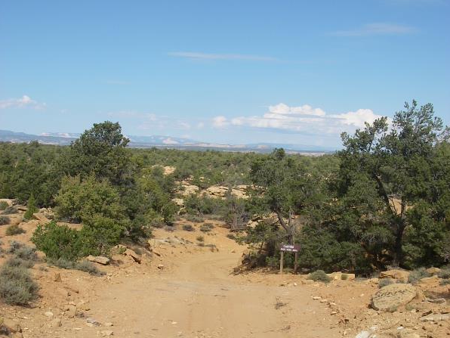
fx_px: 663
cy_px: 230
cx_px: 225
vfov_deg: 28.3
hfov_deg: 37.5
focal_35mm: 51
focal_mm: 6.3
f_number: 6.6
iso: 64
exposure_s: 1/250
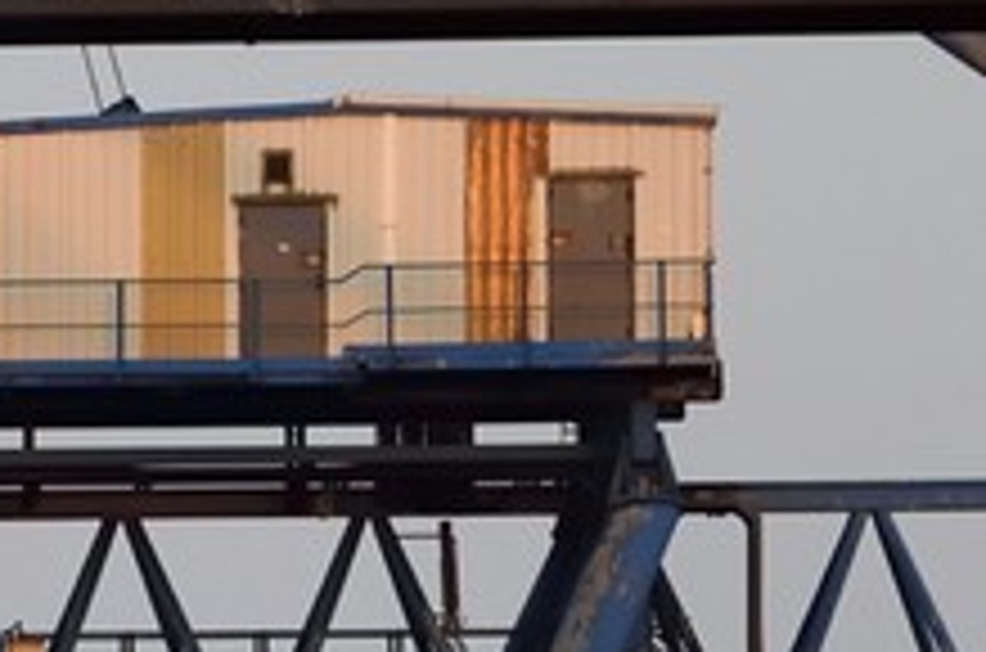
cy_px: 1142
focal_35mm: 1353
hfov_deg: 1.5
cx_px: -2472
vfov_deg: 1.0
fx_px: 36976
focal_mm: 185
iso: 400
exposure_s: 1/320
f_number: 7.1
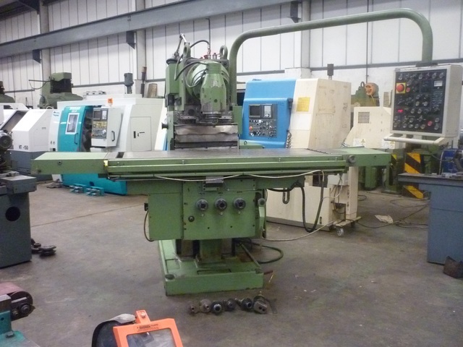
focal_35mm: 33
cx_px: 232
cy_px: 174
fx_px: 441
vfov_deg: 42.9
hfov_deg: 55.4
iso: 800
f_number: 2.8
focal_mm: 5.5
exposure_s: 1/50
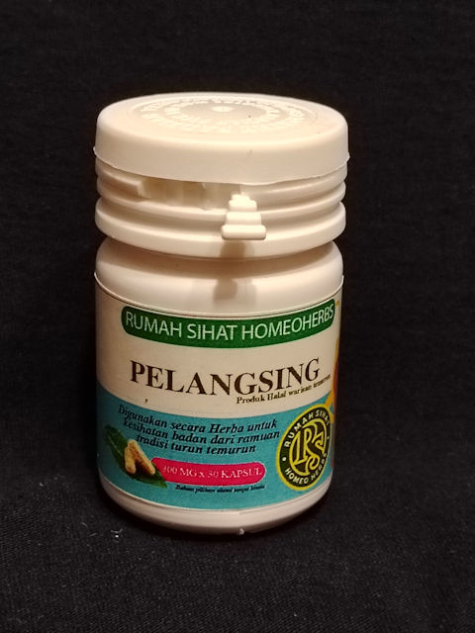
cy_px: 316
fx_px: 1299
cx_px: 238
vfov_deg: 27.4
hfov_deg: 20.7
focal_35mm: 71
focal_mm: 5.25
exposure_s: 1/33.3
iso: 1788
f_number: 1.75
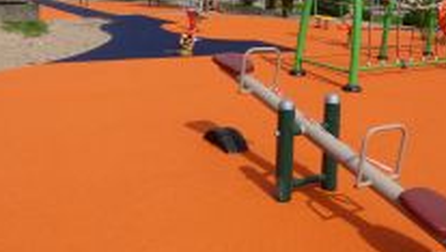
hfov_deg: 43.2
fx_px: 545
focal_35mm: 46
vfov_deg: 25.5
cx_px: 330
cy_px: 40
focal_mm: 4.5
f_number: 5.6
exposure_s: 1/400
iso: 80
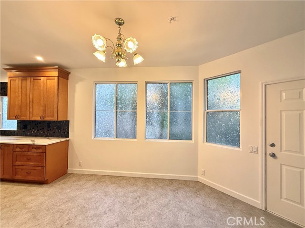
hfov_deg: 102.1
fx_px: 123
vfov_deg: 85.6
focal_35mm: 14
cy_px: 114
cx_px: 152
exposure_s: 1/60
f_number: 2.2
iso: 250
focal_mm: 2.22
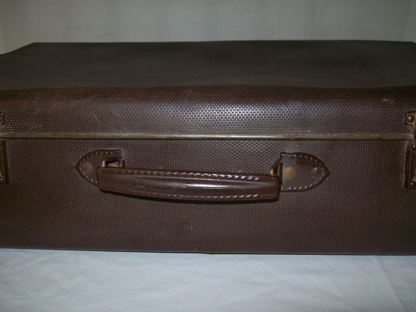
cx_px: 202
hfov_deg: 49.0
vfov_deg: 37.7
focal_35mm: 38
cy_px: 163
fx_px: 457
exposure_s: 1/64
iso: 80
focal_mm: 6
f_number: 2.7
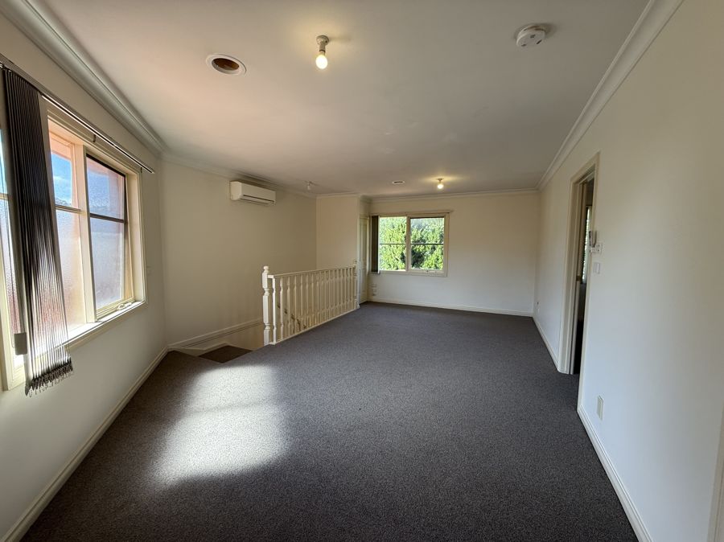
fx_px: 293
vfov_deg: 85.6
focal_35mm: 14
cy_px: 271
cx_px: 362
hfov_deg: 102.1
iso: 64
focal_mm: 2.22
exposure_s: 1/135
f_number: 2.2
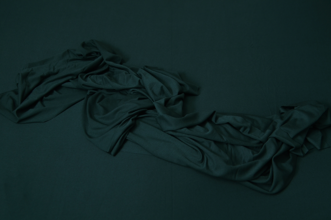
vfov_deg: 23.7
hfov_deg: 35.1
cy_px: 110
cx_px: 166
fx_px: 523
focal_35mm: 57
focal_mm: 38
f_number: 4.5
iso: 200
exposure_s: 1/100
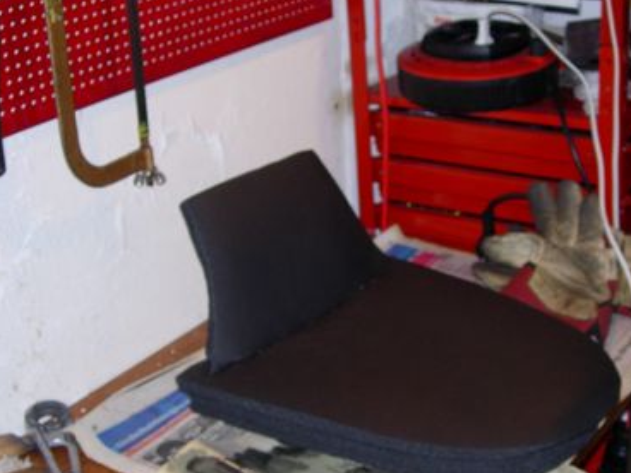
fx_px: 1203
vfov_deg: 22.2
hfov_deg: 29.3
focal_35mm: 66
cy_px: 290
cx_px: 379
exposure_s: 1/64
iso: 79
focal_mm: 7.8
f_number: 2.8
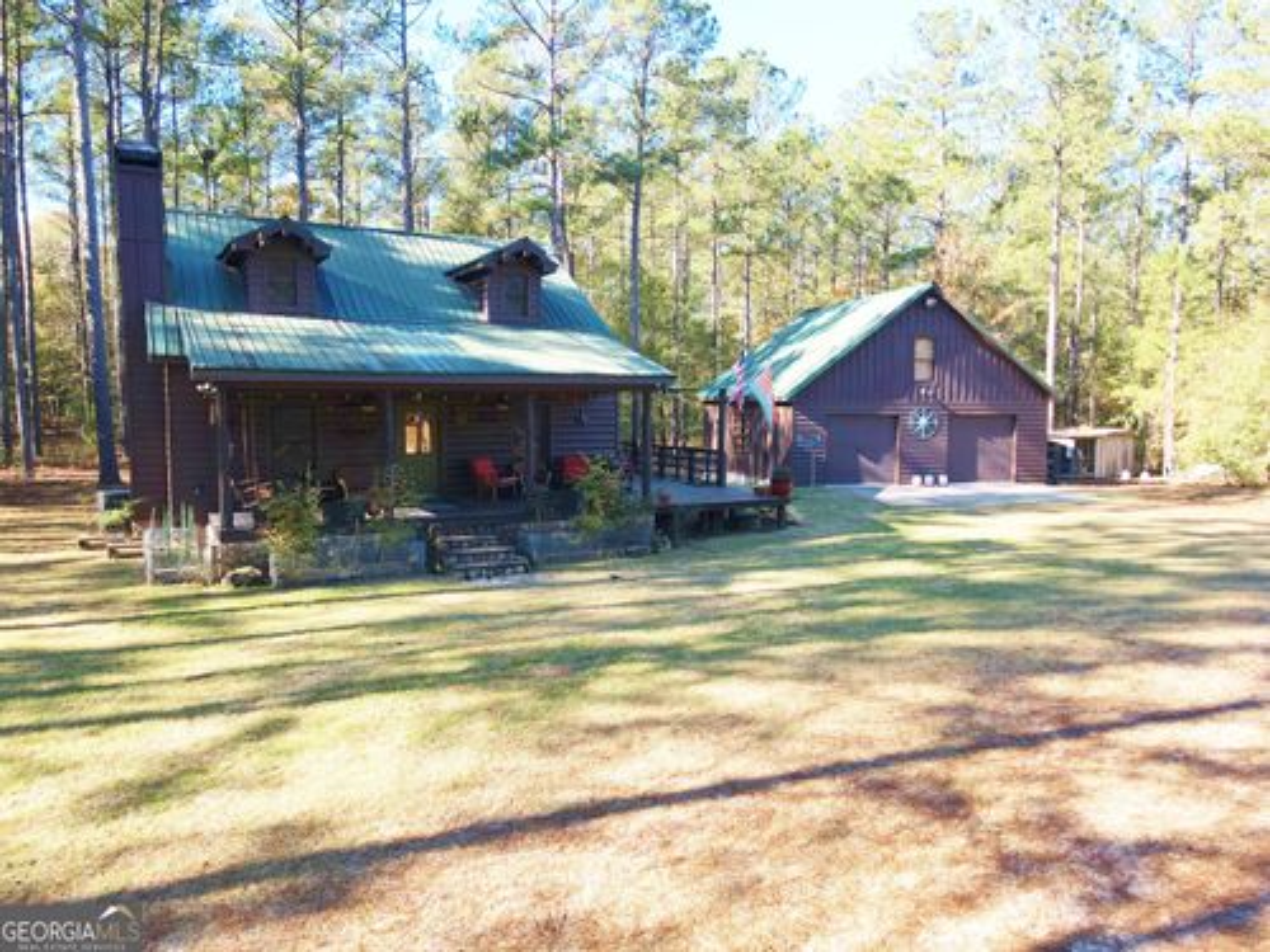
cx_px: 635
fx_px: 881
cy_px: 476
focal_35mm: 24
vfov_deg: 56.8
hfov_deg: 71.6
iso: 100
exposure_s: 1/120
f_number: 2.8
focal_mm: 4.5
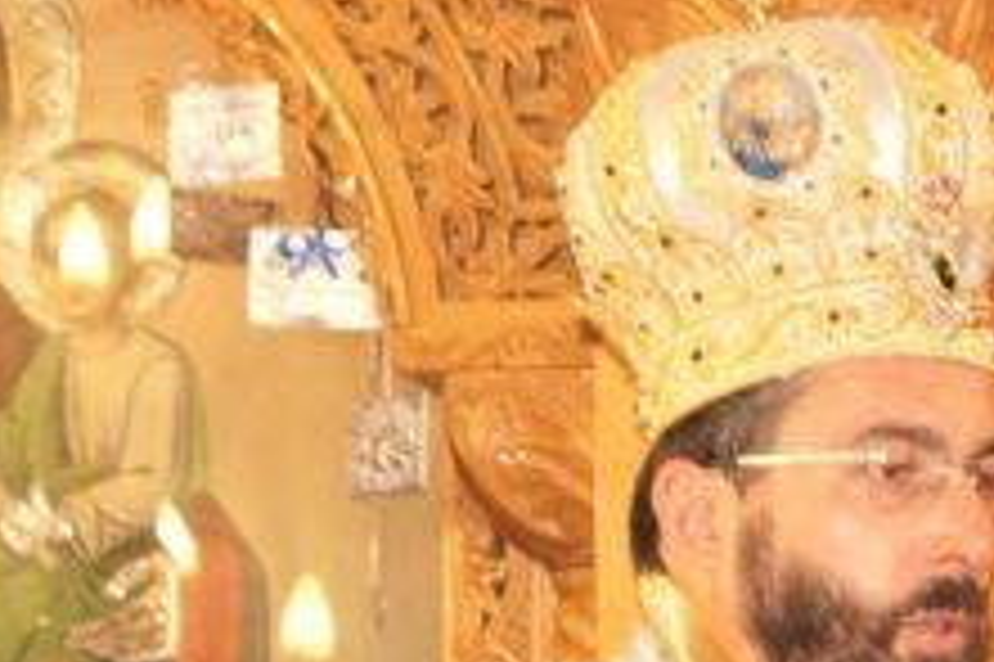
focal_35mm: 278
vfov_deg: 4.9
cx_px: 2150
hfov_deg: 7.1
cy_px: 1207
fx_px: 7670
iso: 800
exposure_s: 1/60
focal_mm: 40
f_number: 5.6
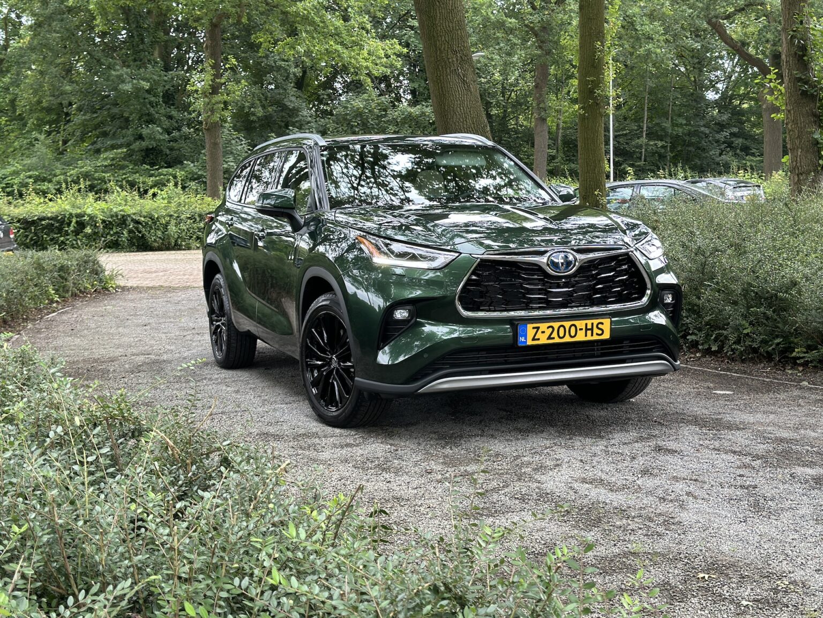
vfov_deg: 30.3
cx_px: 412
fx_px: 1141
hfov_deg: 39.7
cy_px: 309
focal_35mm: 48
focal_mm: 6.86
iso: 80
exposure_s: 1/395
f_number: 1.78
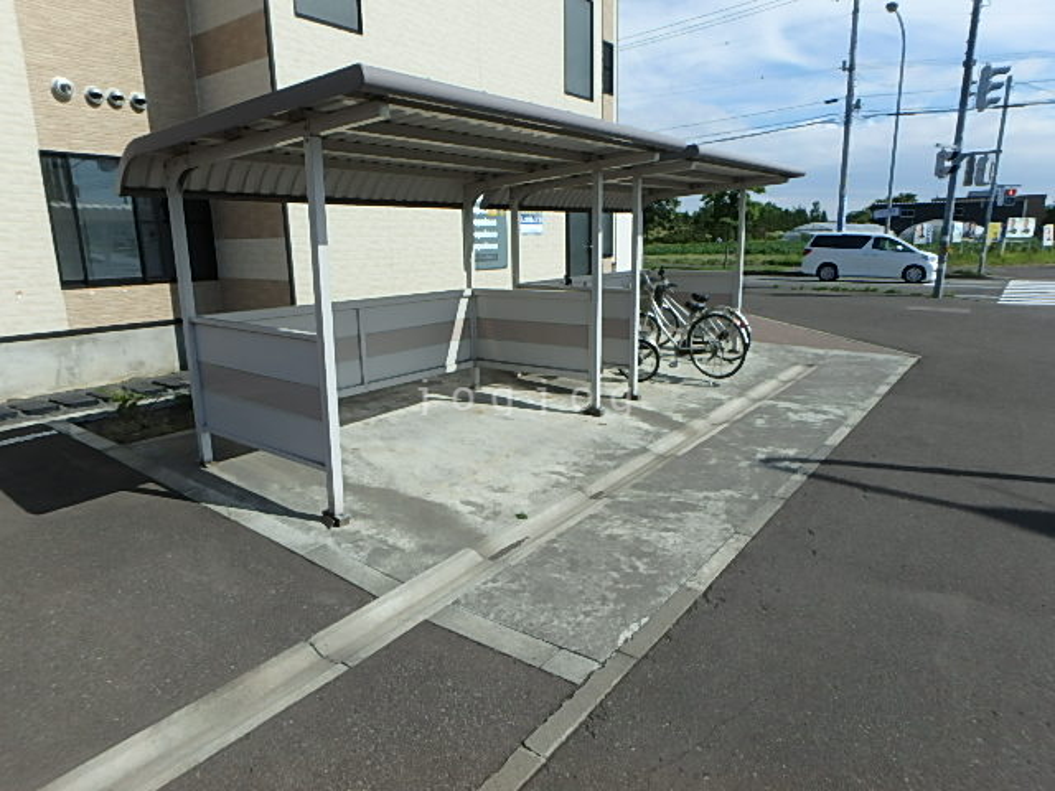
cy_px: 396
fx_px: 640
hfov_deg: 79.0
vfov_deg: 63.4
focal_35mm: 21
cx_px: 528
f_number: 6
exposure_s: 1/800
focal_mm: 3.7
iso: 125
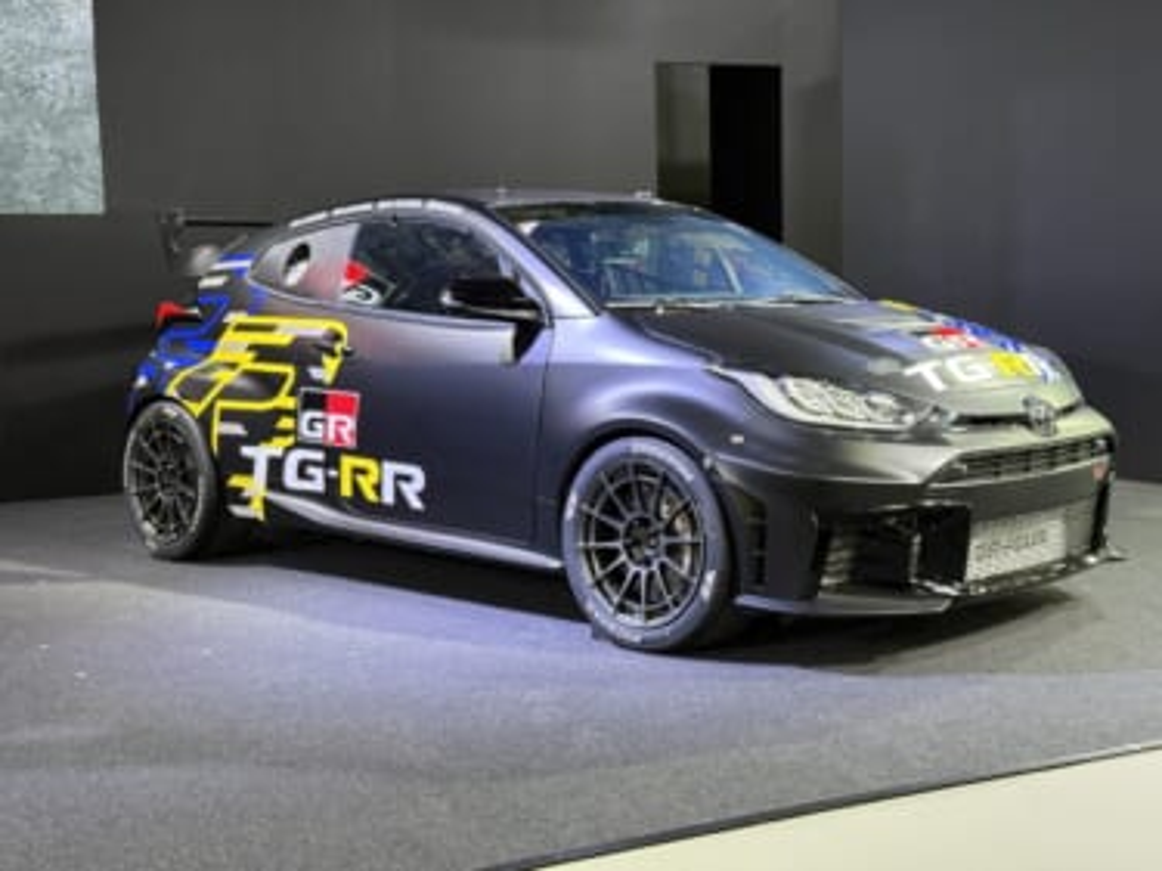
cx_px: 581
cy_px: 436
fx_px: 1611
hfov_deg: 39.7
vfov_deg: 30.2
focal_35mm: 48
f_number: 1.78
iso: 250
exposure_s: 1/52
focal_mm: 6.76
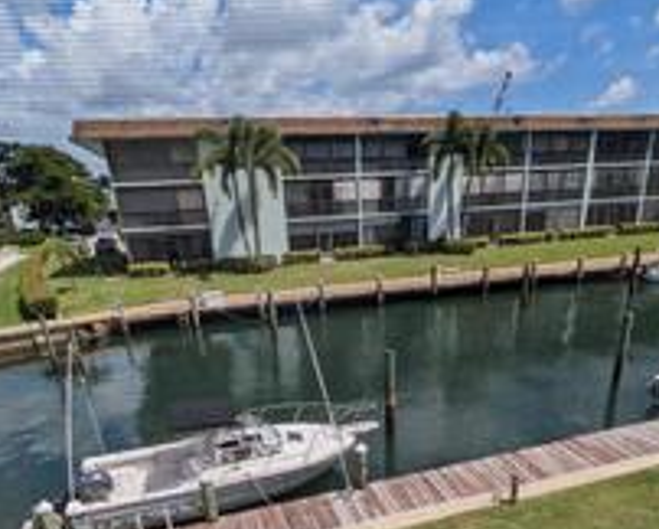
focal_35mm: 27
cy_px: 428
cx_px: 359
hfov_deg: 63.9
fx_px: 527
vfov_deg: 49.9
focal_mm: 1.83
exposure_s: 1/1887
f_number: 2.2
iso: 45
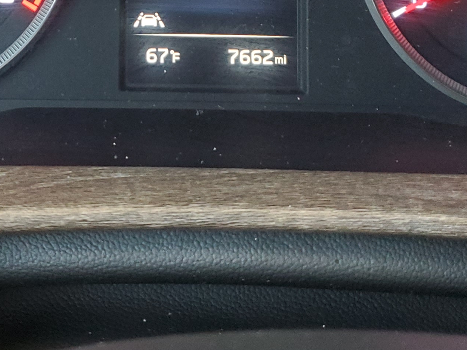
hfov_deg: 23.5
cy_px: -74
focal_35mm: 83
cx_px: 164
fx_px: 1120
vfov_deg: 17.0
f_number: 1.5
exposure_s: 1/39
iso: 320
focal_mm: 4.3
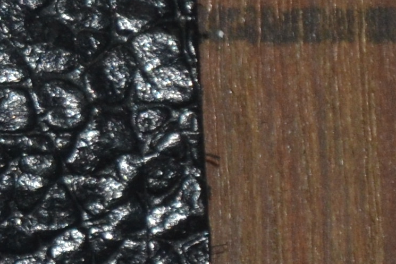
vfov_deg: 2.7
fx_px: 5612
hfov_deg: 4.0
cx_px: -420
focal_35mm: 510
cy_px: 163
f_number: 5.6
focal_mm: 55
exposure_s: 1/60
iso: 400
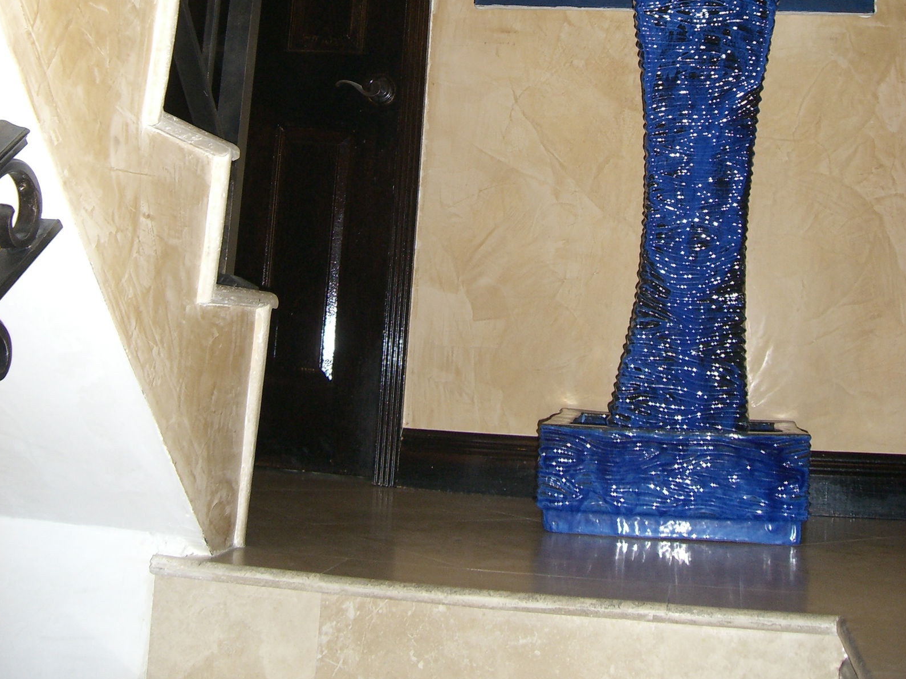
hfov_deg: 37.5
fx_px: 1335
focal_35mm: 51
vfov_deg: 27.6
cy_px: 81
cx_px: 452
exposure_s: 1/60
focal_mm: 6.2
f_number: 2.7
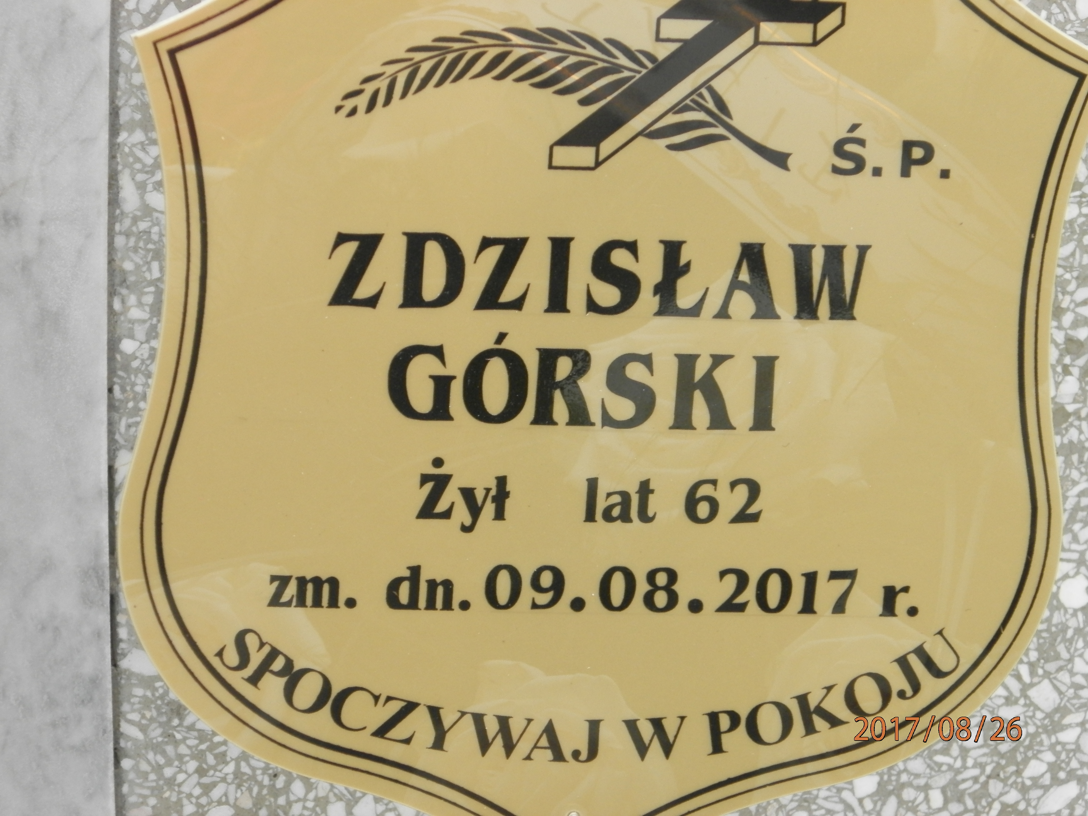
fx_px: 8832
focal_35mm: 281
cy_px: 408
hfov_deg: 7.0
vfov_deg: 5.3
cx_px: 544
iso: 200
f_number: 5.6
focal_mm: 50.2
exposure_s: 1/50
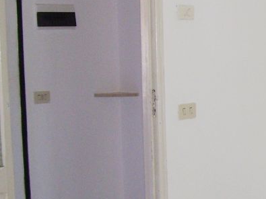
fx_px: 737
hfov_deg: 19.6
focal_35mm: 96
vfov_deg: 15.4
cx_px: 291
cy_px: 115
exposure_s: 1/60
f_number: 2.7
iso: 125
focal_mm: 6
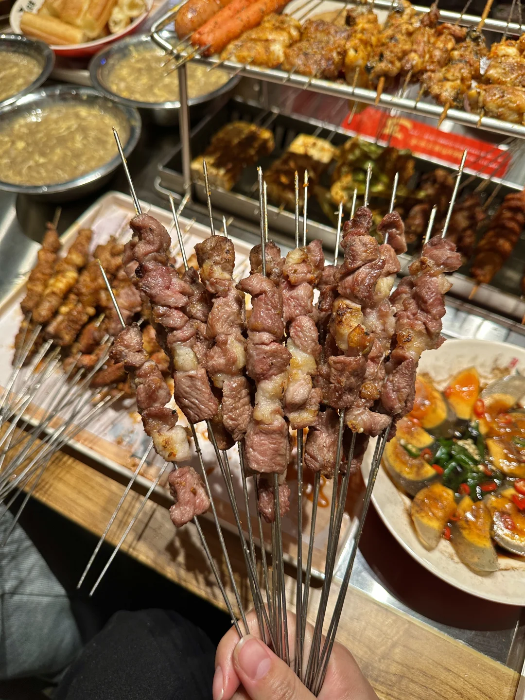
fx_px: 485
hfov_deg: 56.8
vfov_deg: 71.6
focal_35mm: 24
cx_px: 262
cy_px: 350
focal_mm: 6.86
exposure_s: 1/100
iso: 200
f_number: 1.78
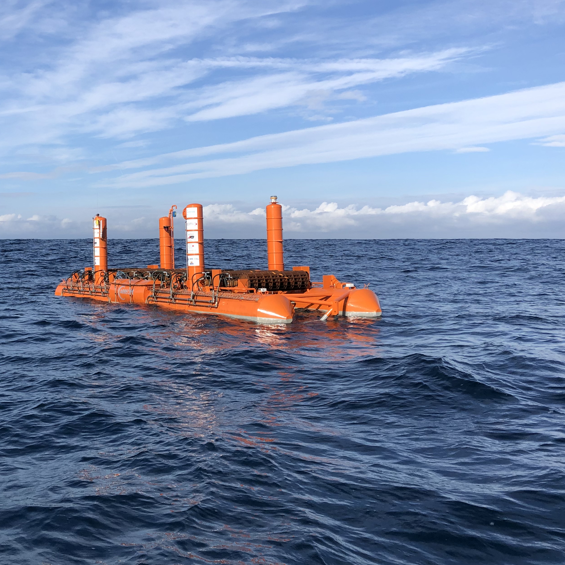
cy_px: 229
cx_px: 128
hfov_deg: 40.4
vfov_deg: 41.7
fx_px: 739
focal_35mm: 40
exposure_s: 1/2825
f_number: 1.8
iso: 20
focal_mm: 3.99
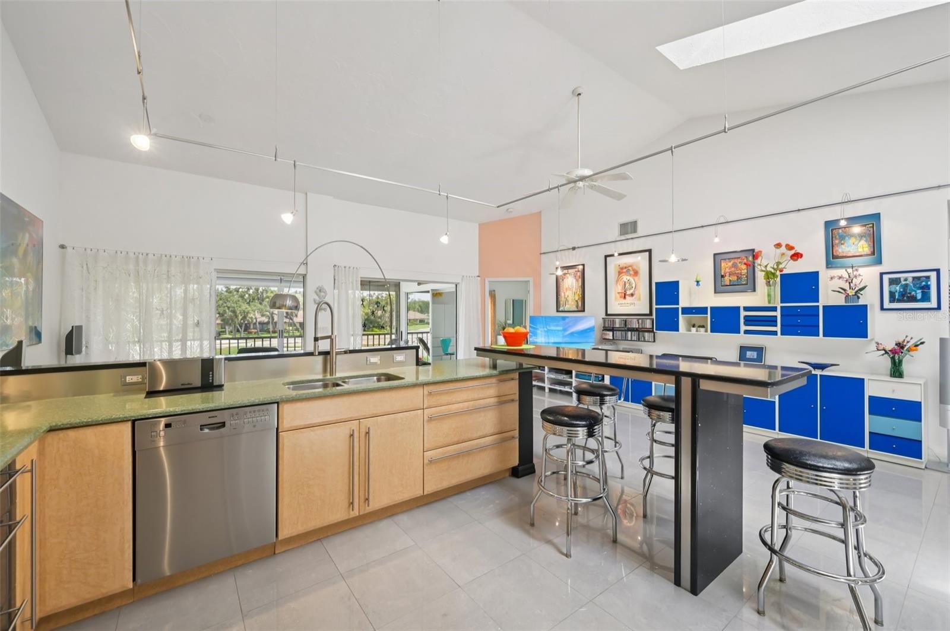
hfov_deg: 104.3
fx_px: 369
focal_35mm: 14
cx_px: 475
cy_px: 316
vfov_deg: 81.1
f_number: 8
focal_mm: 14
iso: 400
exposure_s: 1/25
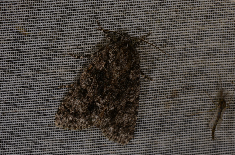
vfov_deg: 10.7
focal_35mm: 128
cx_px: 118
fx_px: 830
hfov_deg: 16.1
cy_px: 78
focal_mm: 85
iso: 100
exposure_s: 1/60
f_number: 32
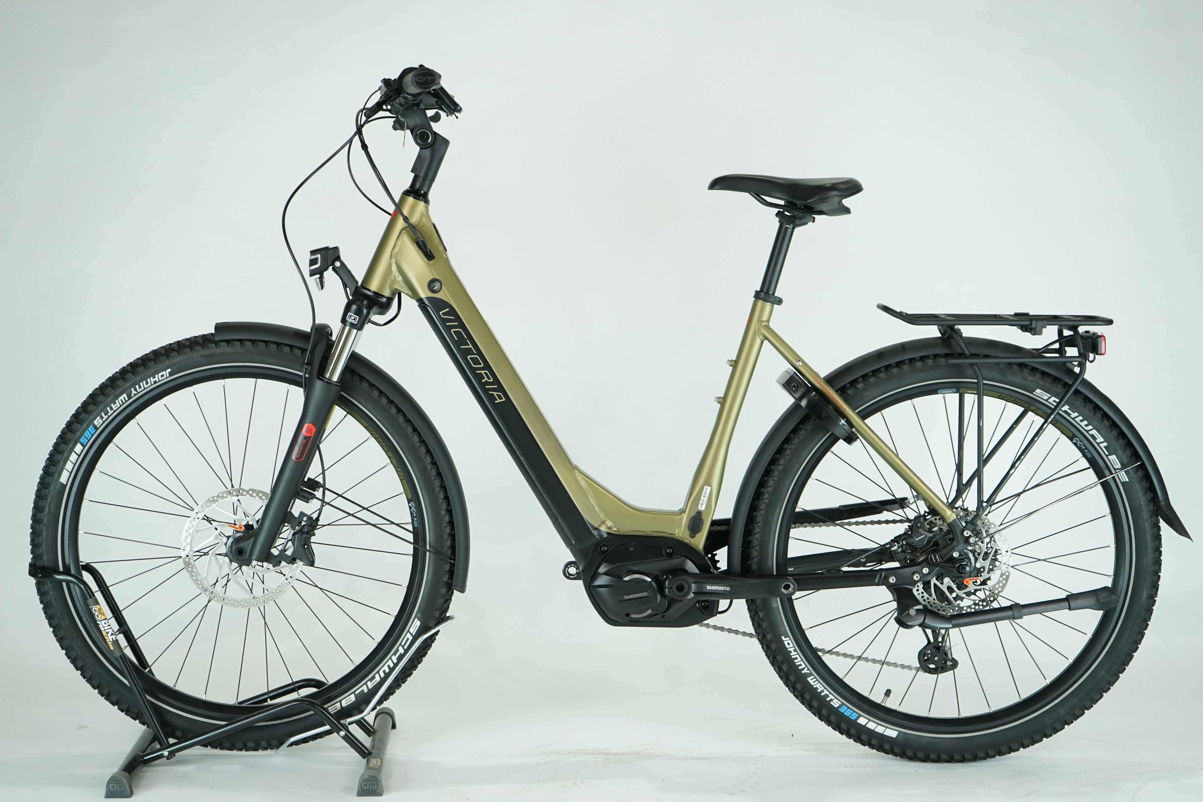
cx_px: 602
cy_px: 401
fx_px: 1838
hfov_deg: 36.2
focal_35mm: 55
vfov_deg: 24.6
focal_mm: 55
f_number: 5.6
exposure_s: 1/200
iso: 1600
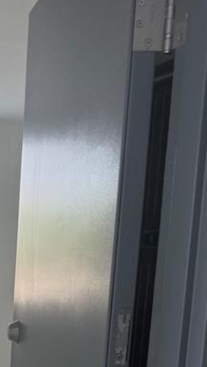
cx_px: -88
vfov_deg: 23.6
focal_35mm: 81
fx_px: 790
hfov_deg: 14.1
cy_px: 455
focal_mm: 6.76
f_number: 1.78
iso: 100
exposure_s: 1/232
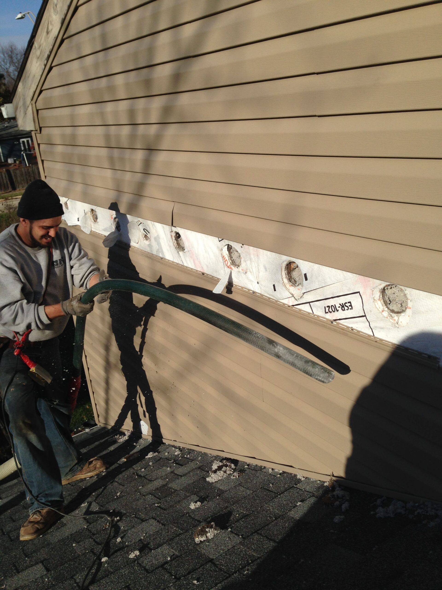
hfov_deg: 42.9
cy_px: 295
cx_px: 221
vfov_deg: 55.4
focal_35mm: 33
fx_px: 562
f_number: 2.4
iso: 50
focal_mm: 4.12
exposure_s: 1/3012
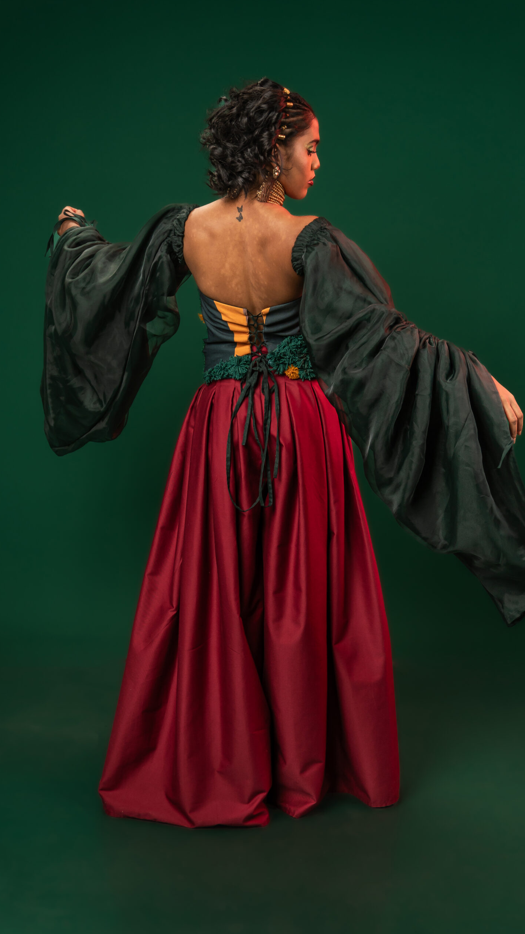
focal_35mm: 53
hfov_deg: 22.8
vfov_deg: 39.5
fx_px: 1300
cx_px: 278
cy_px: 462
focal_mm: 33
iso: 125
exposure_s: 1/100
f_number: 5
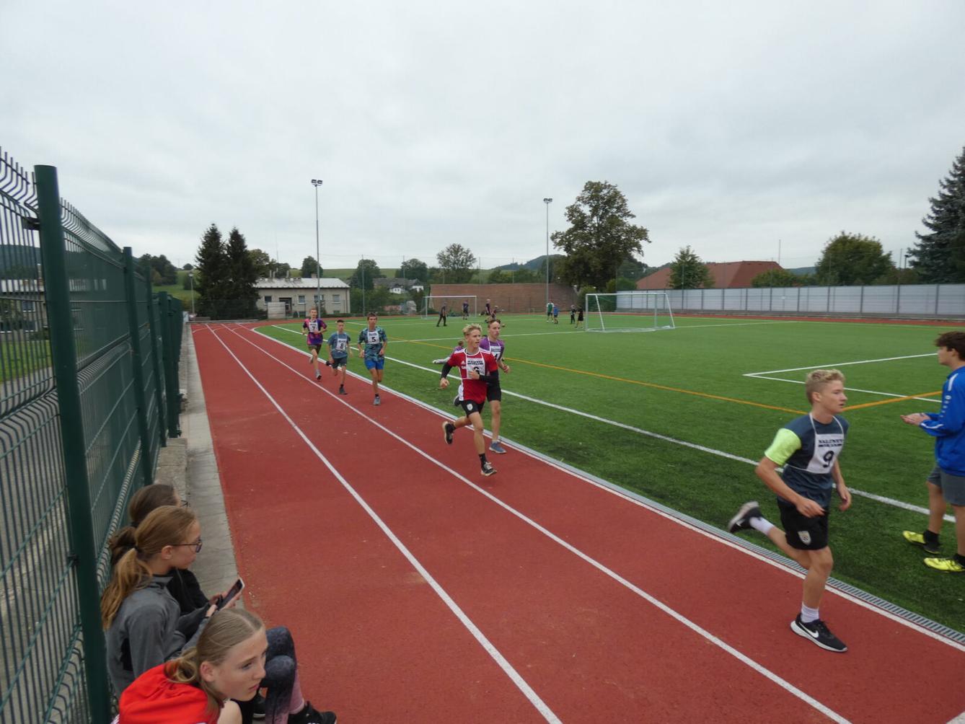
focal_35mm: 20
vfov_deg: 66.0
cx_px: 482
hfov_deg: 81.7
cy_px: 362
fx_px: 558
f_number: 2.8
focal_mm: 3.6
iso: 80
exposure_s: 1/250
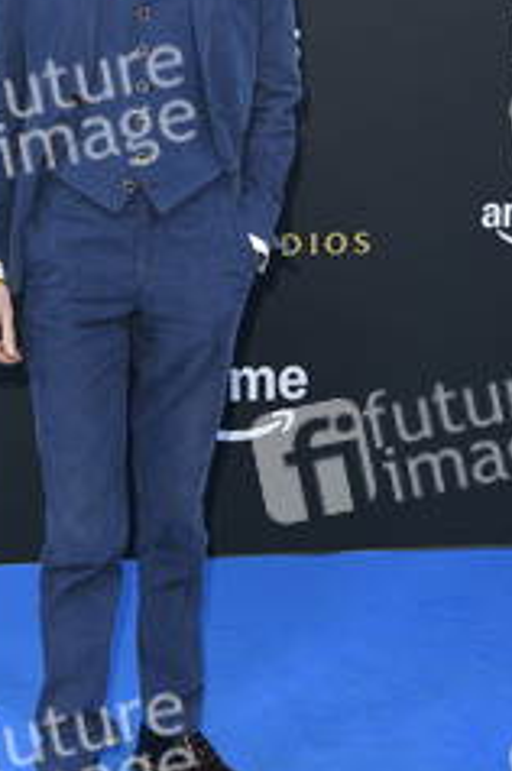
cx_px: 123
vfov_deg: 27.3
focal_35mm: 74
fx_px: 1583
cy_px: 285
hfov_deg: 18.2
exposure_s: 1/400
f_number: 4
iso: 400
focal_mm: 44
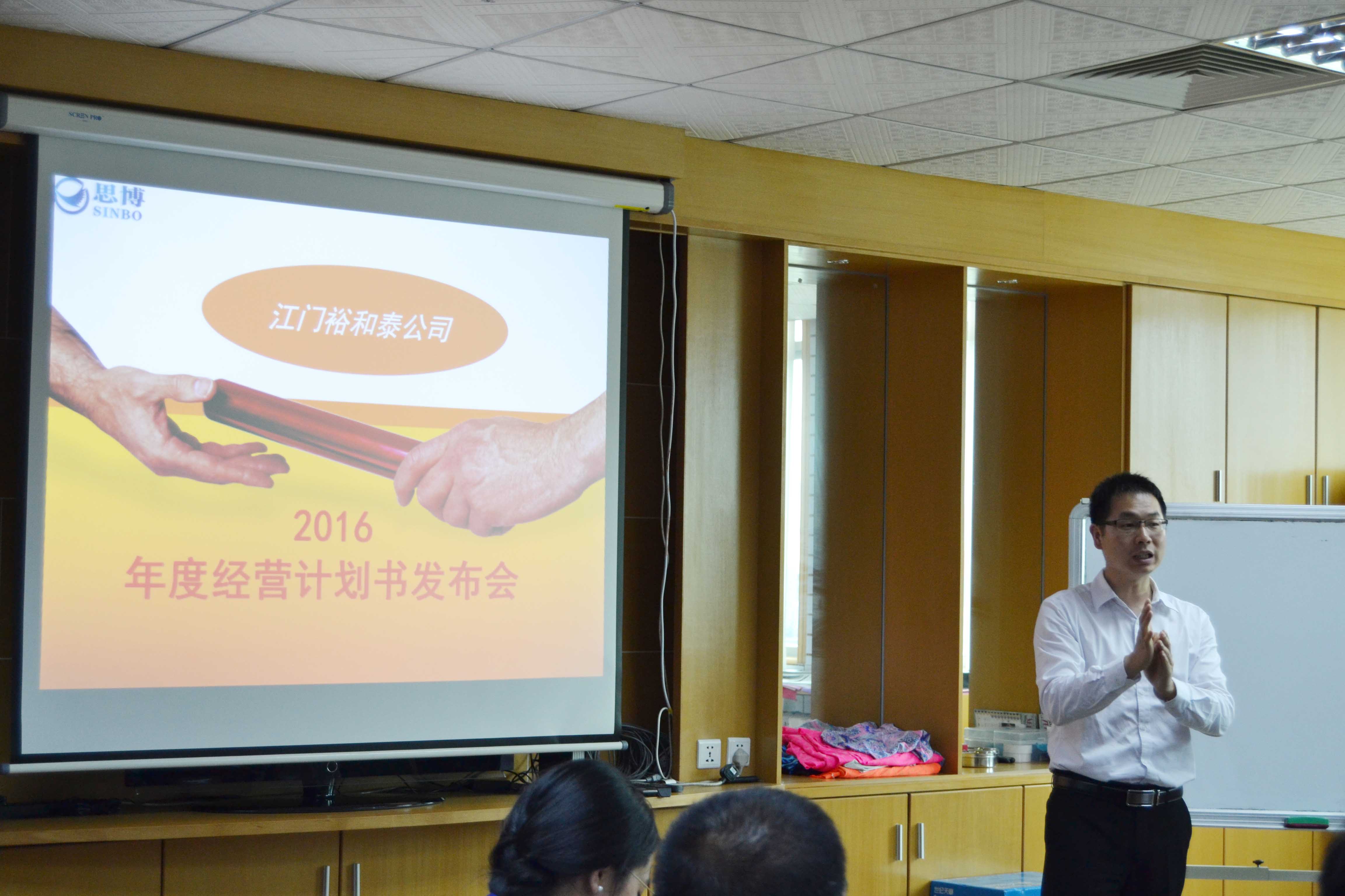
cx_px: 672
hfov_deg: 33.4
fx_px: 2241
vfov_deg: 22.6
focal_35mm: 60
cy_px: 448
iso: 640
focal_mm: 40
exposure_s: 1/60
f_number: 5
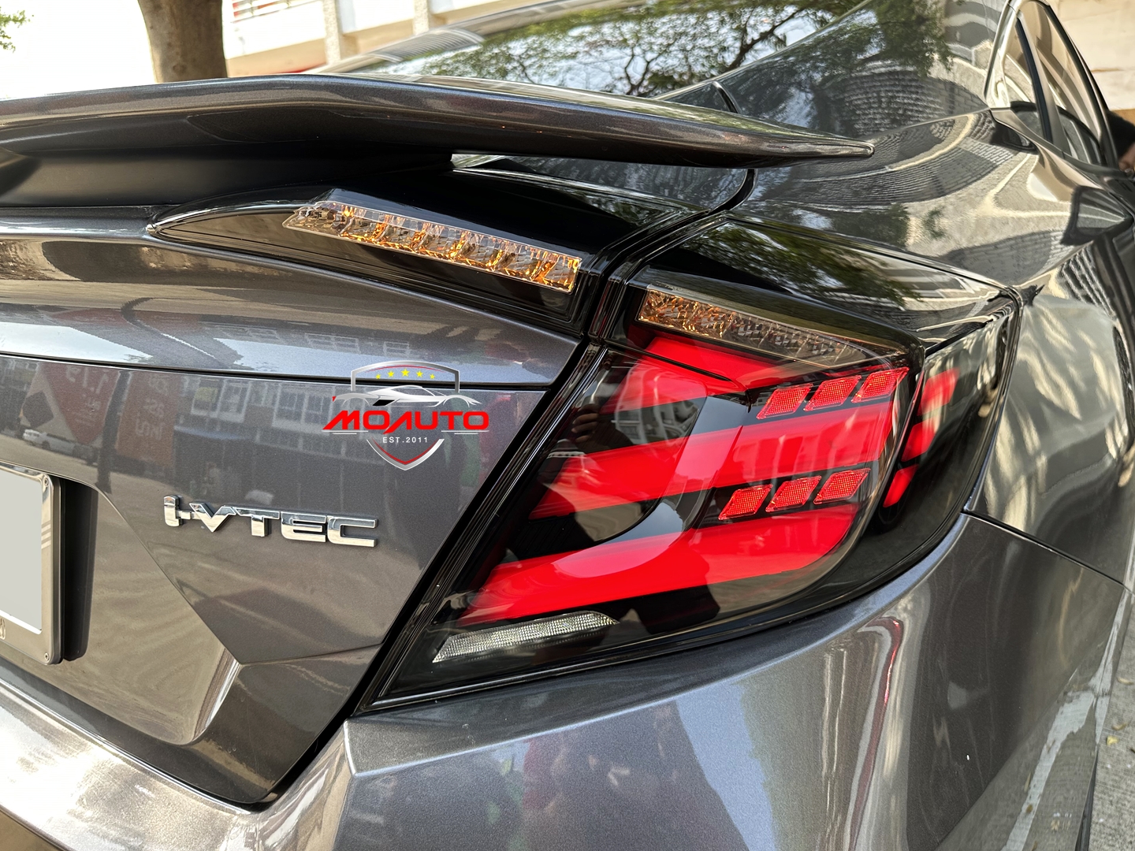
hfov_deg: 69.4
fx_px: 820
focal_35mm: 25
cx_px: 568
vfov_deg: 54.9
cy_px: 433
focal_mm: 6.86
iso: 80
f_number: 1.78
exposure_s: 1/390
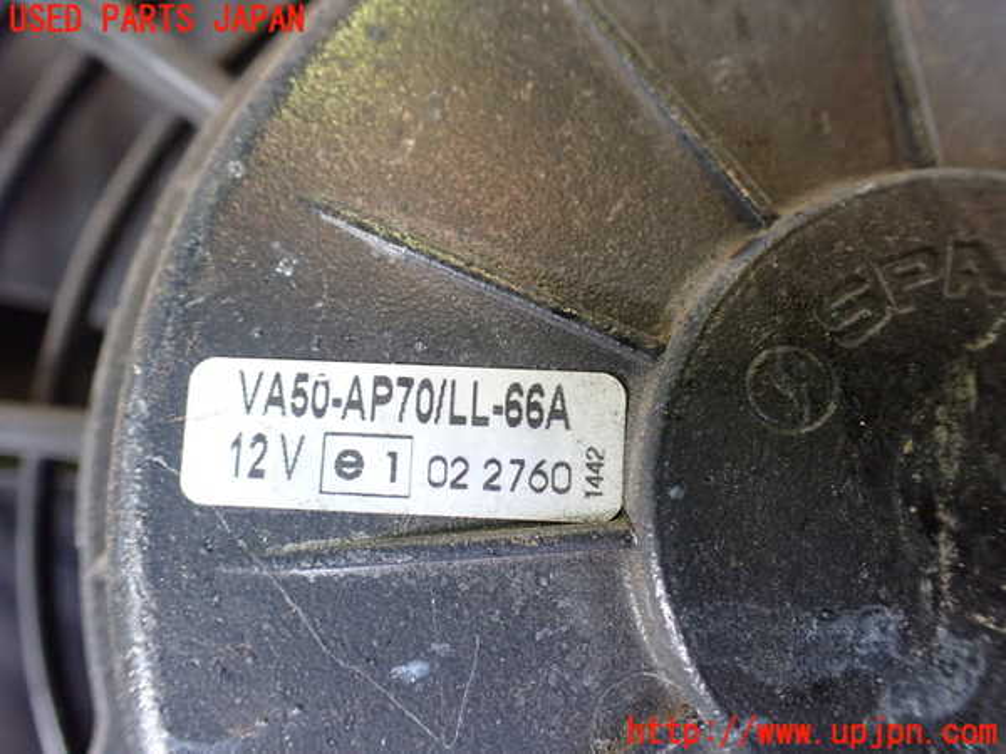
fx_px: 872
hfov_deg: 60.0
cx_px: 503
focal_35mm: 30
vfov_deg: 46.8
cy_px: 377
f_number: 2.3
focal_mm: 5.4
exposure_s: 1/40
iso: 800
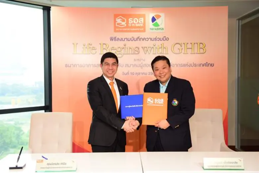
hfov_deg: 43.6
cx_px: 130
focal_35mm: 45
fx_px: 324
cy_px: 86
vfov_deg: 29.9
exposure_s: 1/250
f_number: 4
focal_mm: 45
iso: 1600
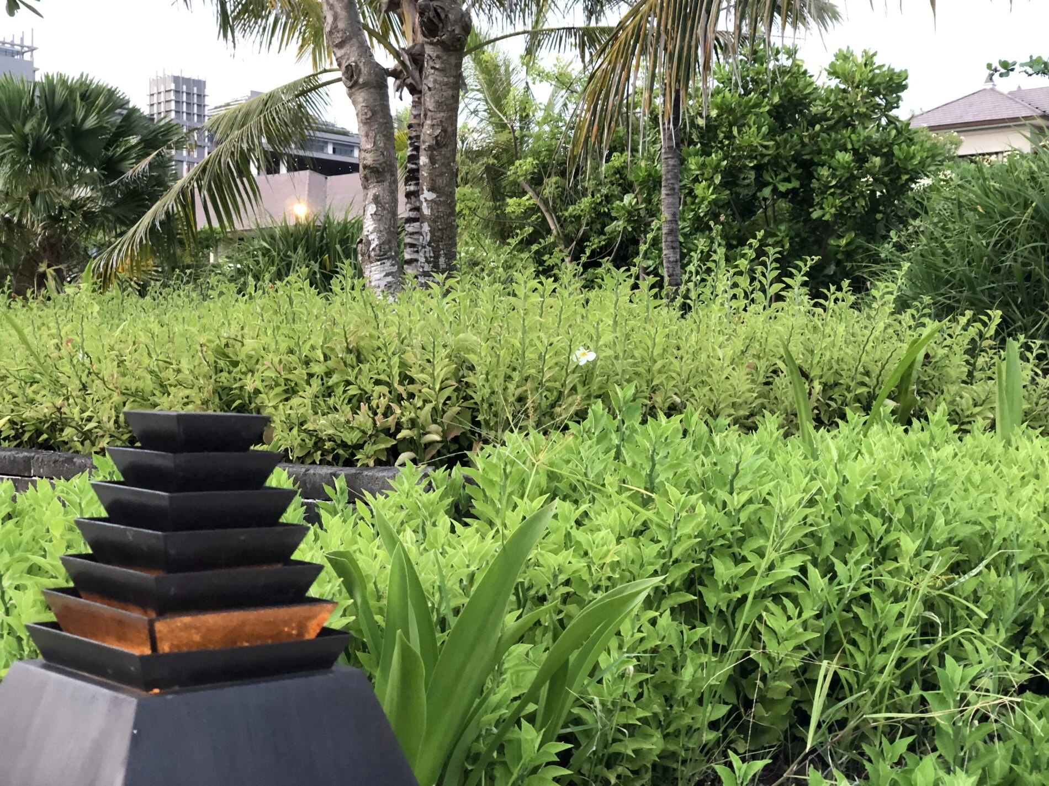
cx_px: 524
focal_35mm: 52
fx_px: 1576
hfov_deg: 36.8
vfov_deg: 28.0
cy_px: 393
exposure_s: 1/30
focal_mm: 6
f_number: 2.4
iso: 125
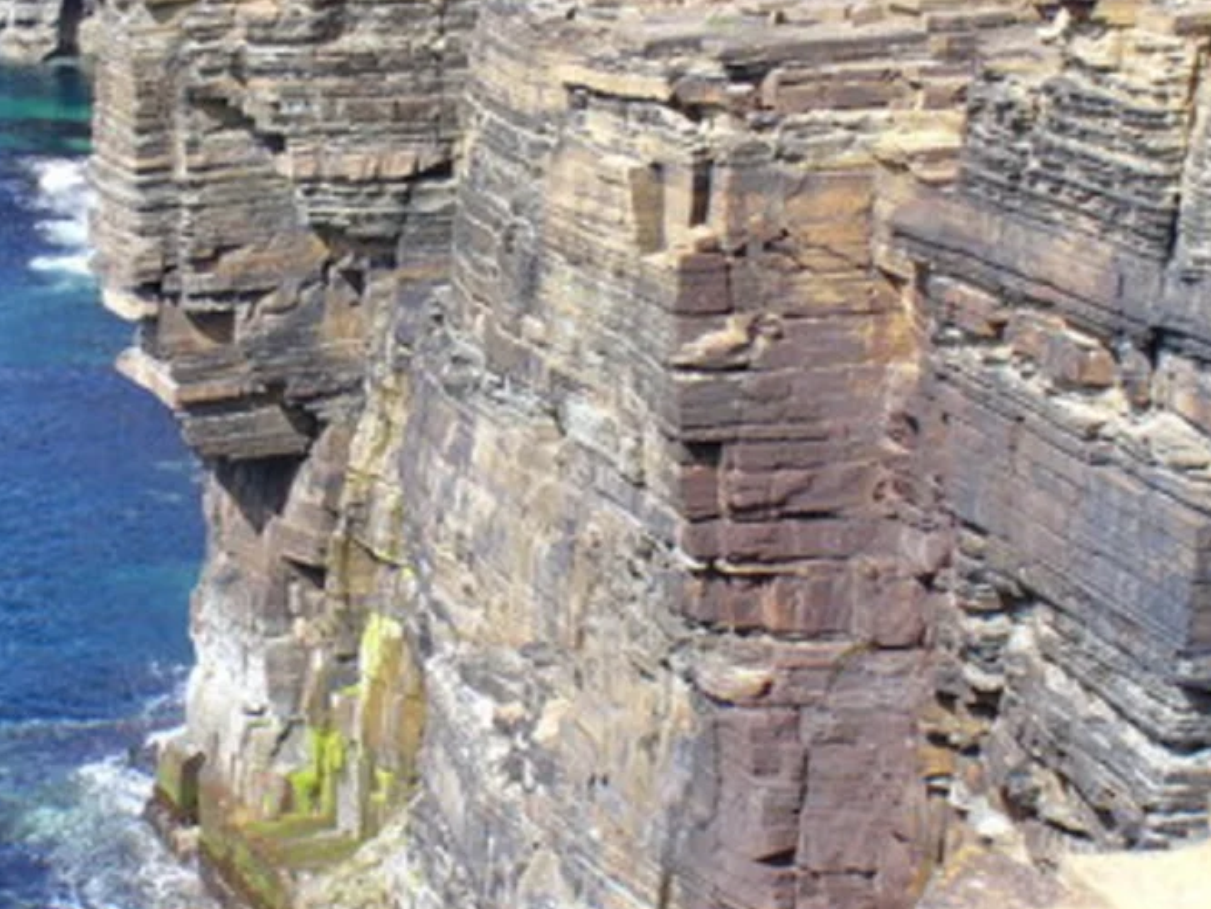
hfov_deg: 24.3
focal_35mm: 80
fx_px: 2800
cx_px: 378
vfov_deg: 18.4
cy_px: 315
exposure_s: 1/160
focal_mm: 6.1
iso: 80
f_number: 5.6
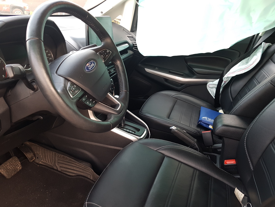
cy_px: 104
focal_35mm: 26
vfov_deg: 53.1
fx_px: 207
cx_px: 138
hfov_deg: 67.3
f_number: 1.7
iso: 80
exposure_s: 1/50
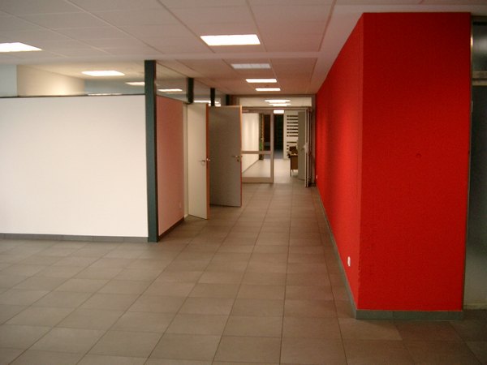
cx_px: 244
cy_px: 182
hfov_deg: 50.1
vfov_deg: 38.7
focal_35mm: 37
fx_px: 521
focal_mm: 7.6
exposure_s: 1/60
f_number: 2.6
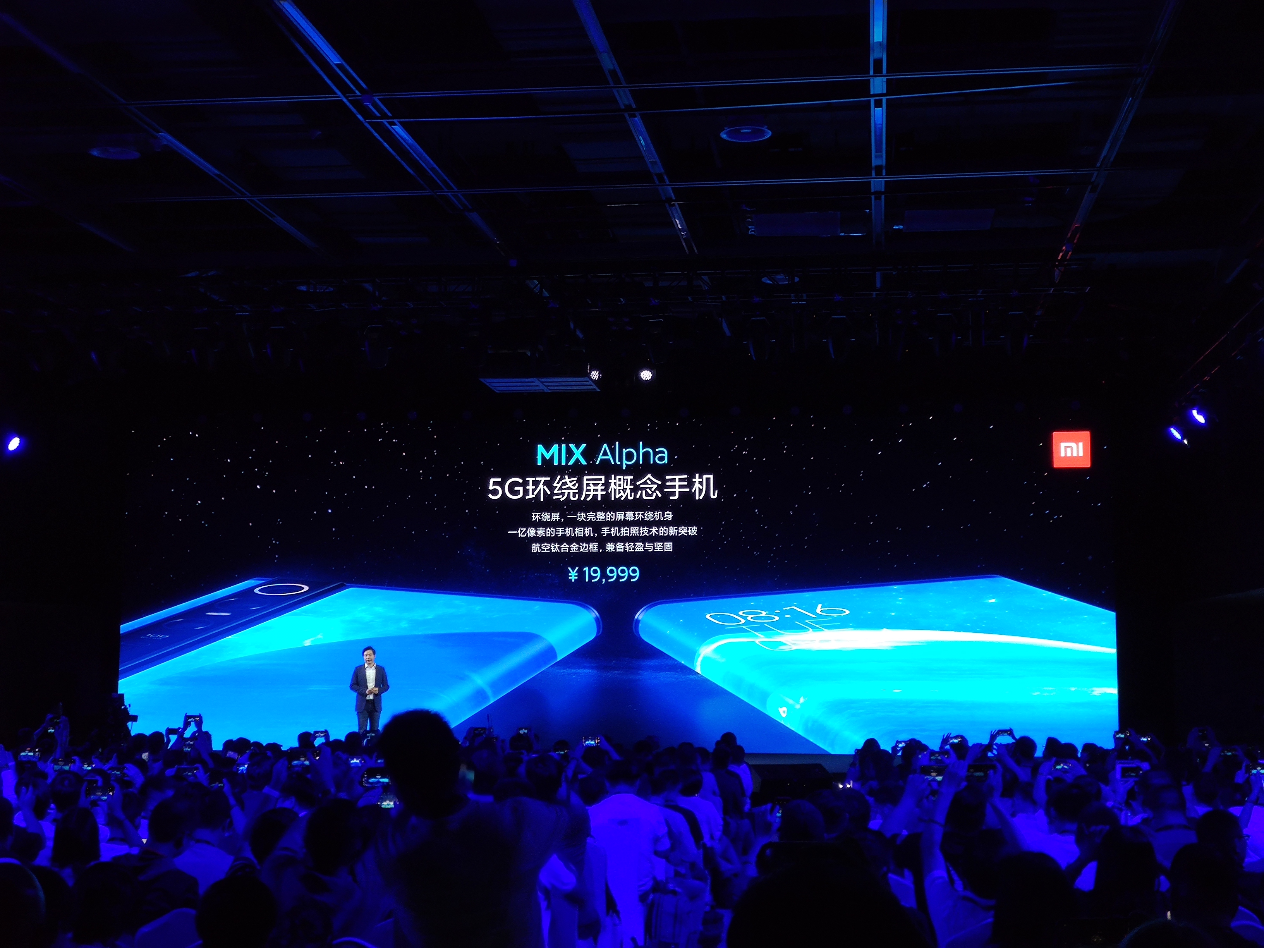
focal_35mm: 52
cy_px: 474
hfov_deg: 36.8
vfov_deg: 28.0
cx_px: 632
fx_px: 1899
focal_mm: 5.54
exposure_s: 1/50
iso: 439
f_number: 2.4
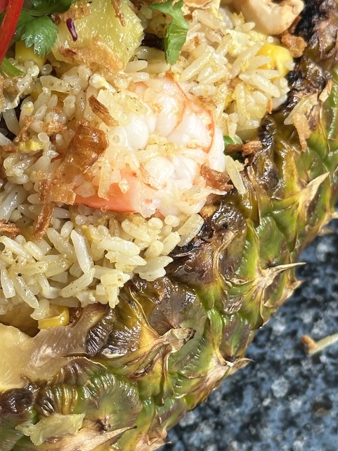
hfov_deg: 19.1
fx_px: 1002
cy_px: 224
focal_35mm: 77
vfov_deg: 25.3
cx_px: 136
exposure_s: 1/50
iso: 64
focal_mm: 6.86
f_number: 1.78
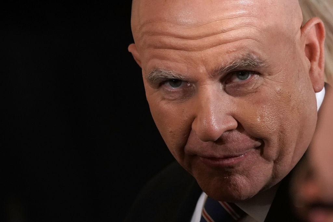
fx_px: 3700
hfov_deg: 5.2
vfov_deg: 3.4
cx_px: 166
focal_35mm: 400
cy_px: 111
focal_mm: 400
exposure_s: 1/400
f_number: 5.6
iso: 3200
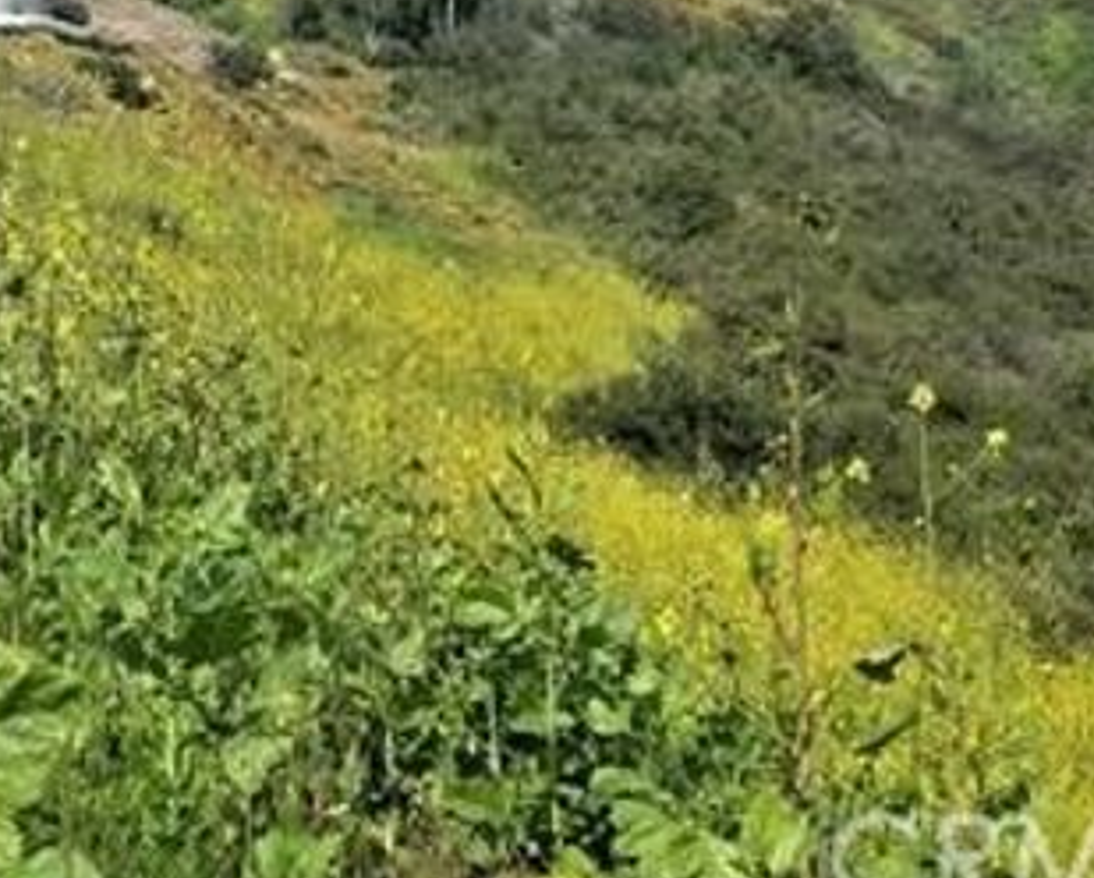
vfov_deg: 36.0
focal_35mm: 41
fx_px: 1329
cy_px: 267
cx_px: 439
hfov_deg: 44.5
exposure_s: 1/2848
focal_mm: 4.2
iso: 50
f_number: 1.7
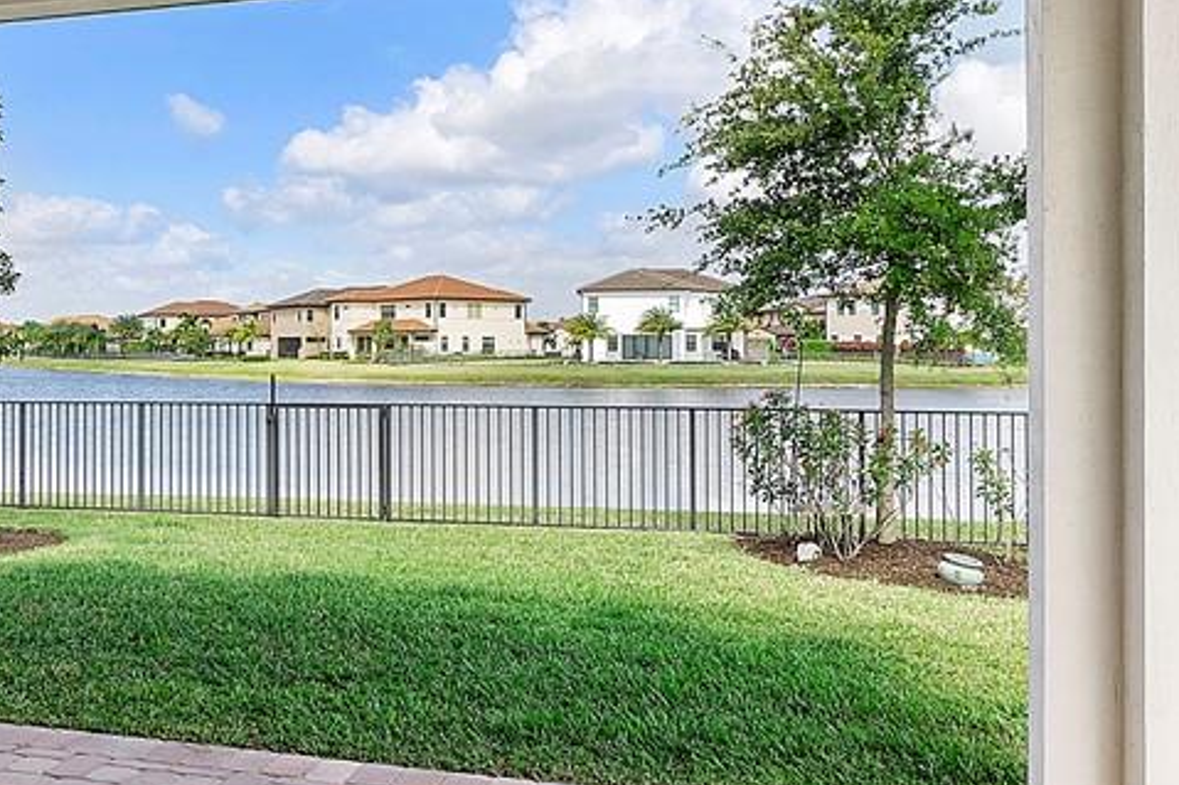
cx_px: 404
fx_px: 1113
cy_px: 335
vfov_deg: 38.8
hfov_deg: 54.8
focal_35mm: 34
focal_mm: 10
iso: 100
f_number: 11
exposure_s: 1/60
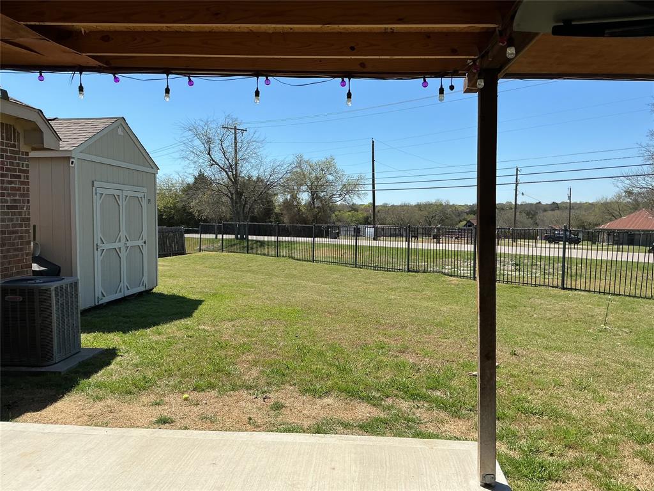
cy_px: 246
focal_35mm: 29
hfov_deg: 61.7
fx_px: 548
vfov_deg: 48.2
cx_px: 327
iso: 25
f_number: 1.8
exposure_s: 1/2141
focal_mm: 3
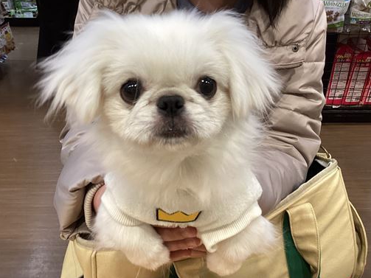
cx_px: 195
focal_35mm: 37
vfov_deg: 38.6
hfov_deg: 50.1
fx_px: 396
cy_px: 145
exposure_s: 1/50
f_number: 2.4
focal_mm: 3.3
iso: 80
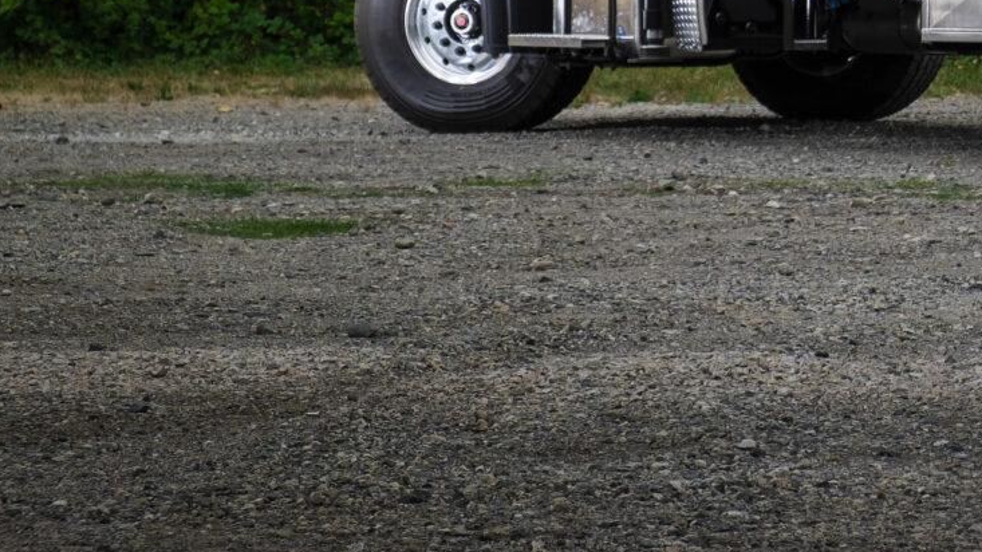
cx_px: 1281
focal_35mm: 202
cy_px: -261
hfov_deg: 10.4
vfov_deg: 5.9
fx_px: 5259
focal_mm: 46.3
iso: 200
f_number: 6.4
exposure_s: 1/125
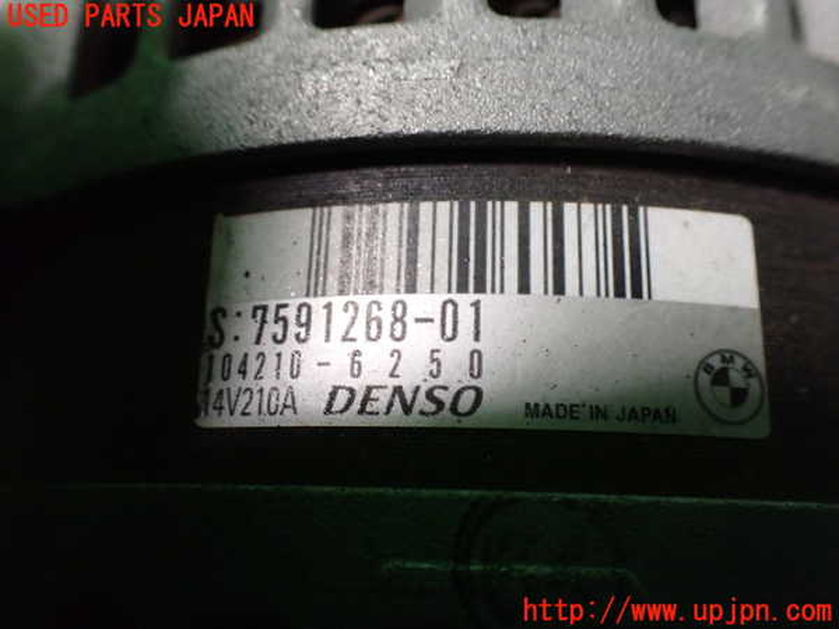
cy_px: 314
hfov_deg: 60.0
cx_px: 420
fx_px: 727
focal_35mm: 30
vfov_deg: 46.8
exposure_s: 1/40
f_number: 2.3
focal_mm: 5.4
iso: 800
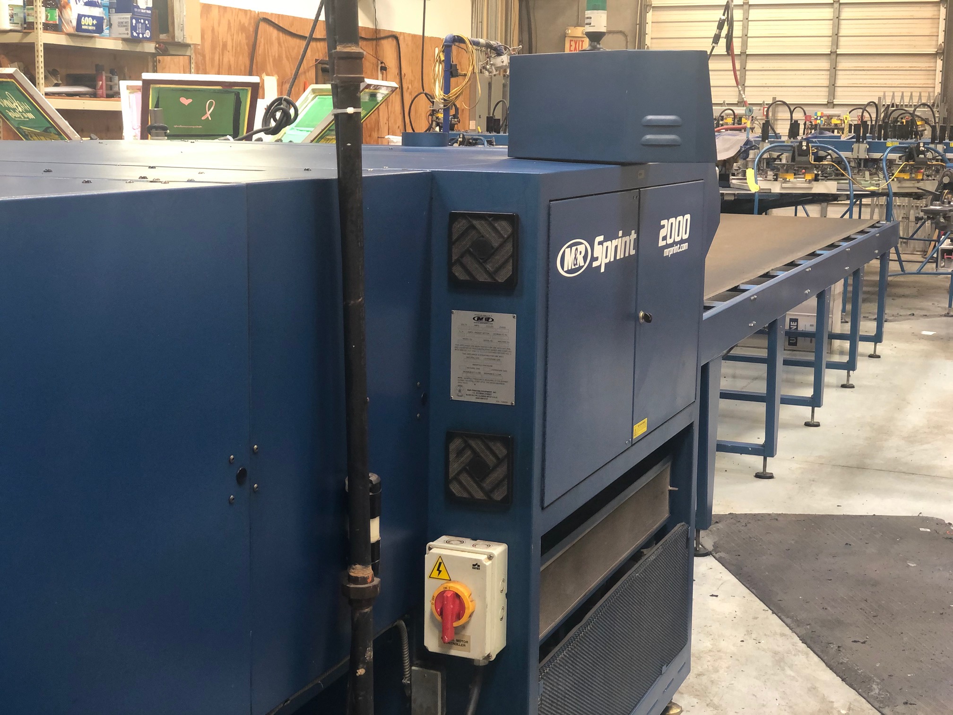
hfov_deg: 36.8
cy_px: 358
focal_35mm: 52
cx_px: 476
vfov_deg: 28.0
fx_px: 1432
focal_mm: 6
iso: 100
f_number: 2.4
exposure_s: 1/40
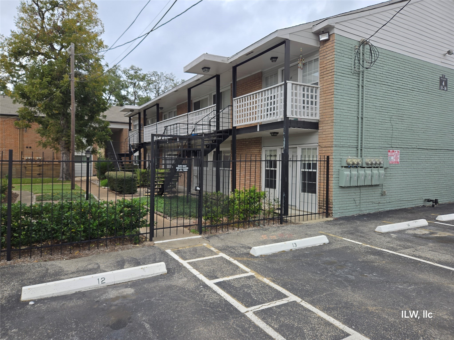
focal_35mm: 23
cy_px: 170
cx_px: 227
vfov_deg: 58.9
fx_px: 302
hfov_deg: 73.9
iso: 25
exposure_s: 1/598
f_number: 1.8
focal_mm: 5.4
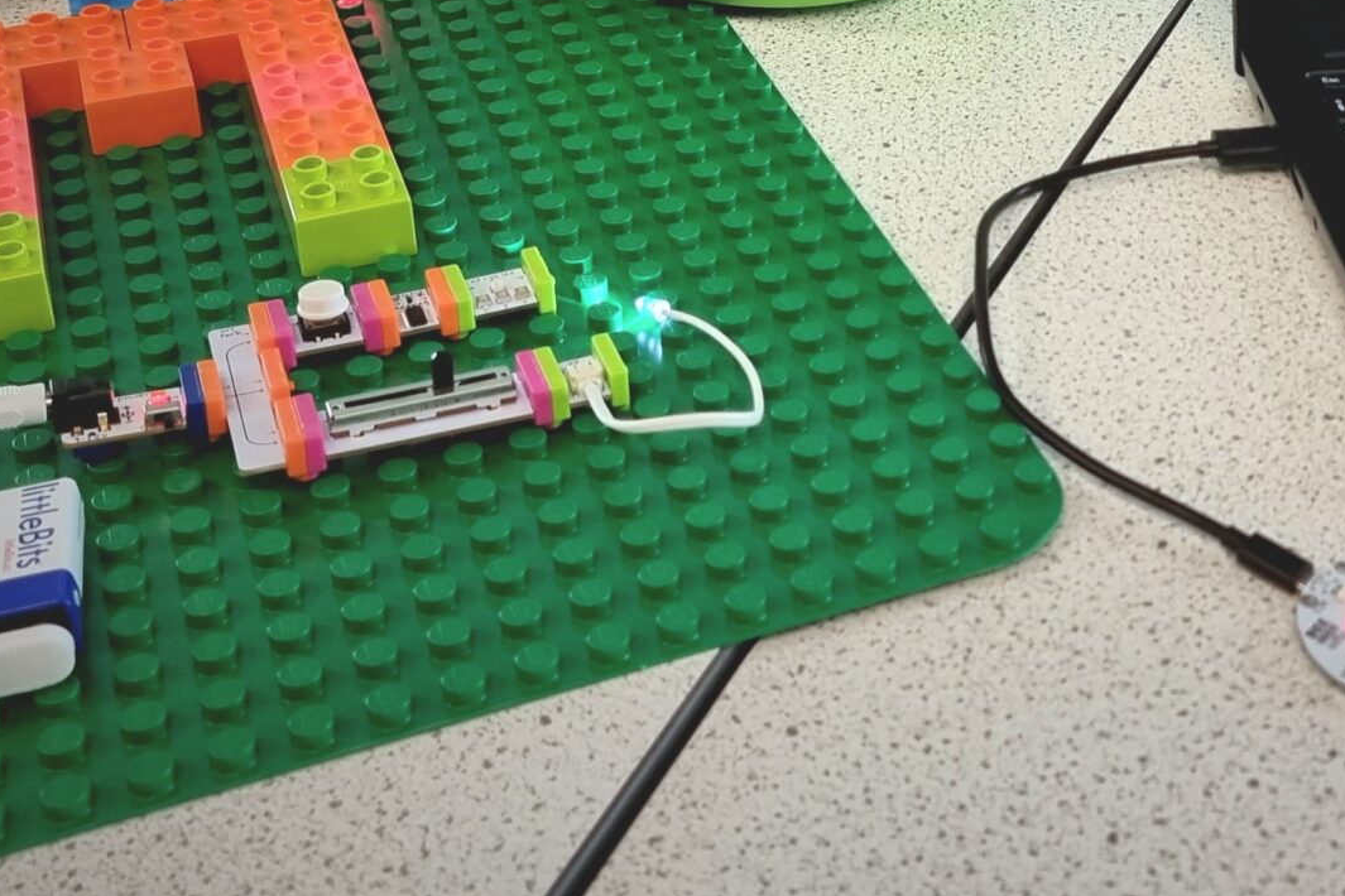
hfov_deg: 32.5
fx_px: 2241
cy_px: -19
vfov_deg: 21.7
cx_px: 1067
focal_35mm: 60
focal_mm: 6.7
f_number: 1.8
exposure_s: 1/100
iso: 200
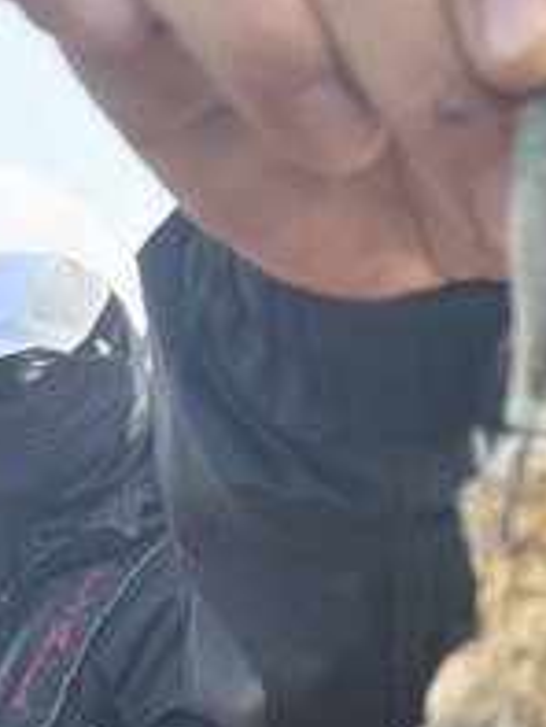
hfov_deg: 17.3
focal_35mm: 78
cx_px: 793
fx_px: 1639
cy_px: 926
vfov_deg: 22.5
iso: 80
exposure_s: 1/627
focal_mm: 6.76
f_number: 1.78
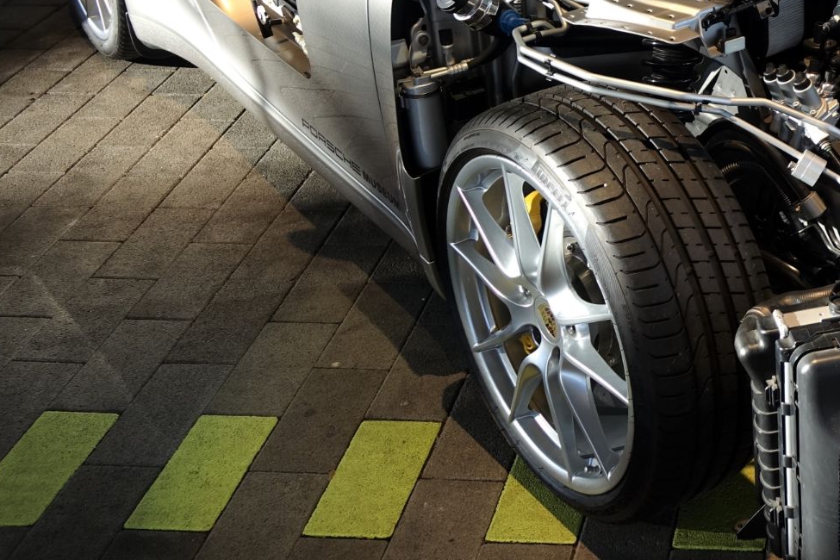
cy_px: 87
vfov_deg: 21.2
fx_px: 1470
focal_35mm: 63
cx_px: 777
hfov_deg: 30.3
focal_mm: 11.13
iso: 80
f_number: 3.2
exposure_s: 1/60
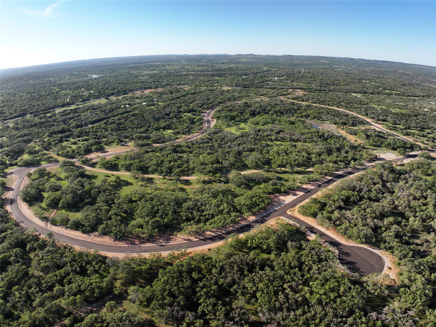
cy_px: 164
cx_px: 218
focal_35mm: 24
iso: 100
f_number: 5.6
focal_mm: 12.29
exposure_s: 1/320
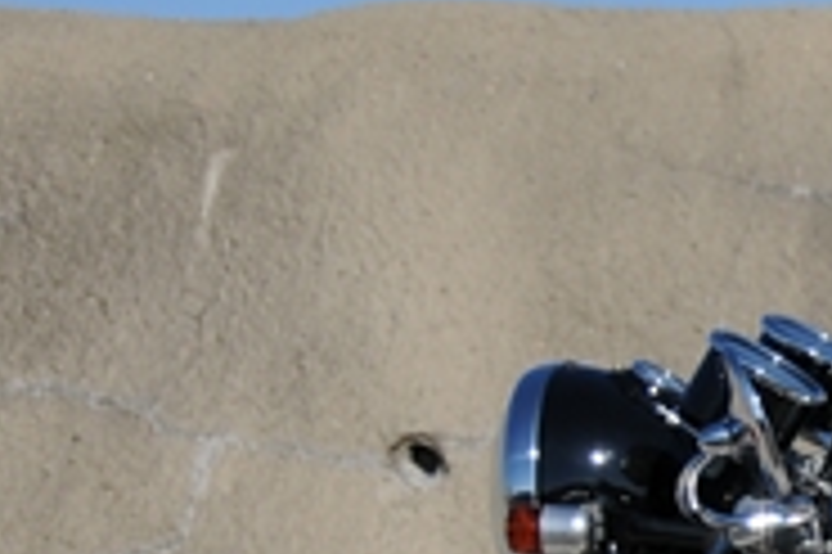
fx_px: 4411
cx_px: 1453
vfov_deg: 7.0
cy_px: 921
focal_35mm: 191
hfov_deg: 10.2
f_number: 4
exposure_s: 1/3200
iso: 200
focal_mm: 31
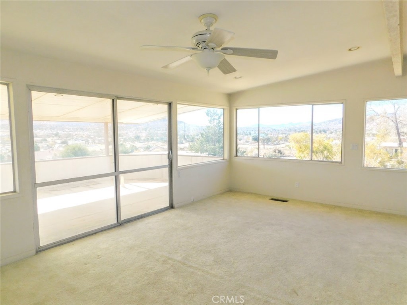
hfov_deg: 73.9
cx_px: 204
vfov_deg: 58.9
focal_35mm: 23
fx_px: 270
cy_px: 152
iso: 125
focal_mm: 4
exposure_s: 1/500
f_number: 3
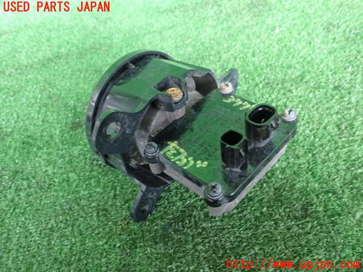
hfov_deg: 60.0
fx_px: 315
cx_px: 182
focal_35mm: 30
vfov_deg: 46.8
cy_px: 136
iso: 800
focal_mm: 5.4
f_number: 2.3
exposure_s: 1/30
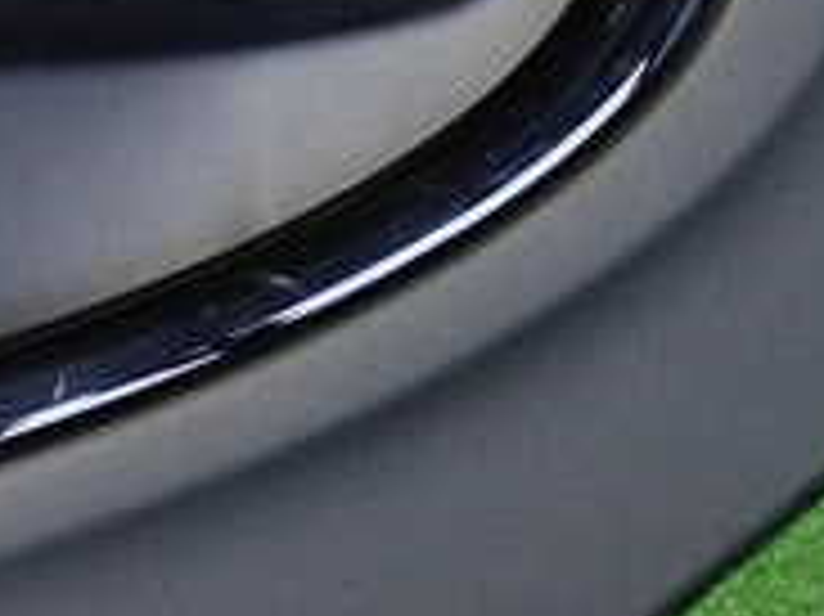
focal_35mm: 82
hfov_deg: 23.7
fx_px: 1951
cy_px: -27
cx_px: 576
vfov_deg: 17.5
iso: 500
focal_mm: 4.5
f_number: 2
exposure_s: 1/30
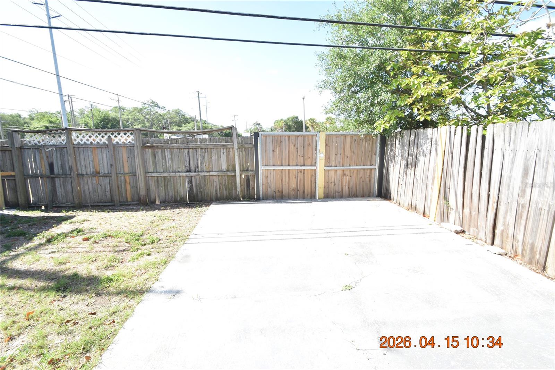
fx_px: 231
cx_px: 278
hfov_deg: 100.4
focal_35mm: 15
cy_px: 185
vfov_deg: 77.3
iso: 280
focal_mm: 10
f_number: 8
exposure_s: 1/250
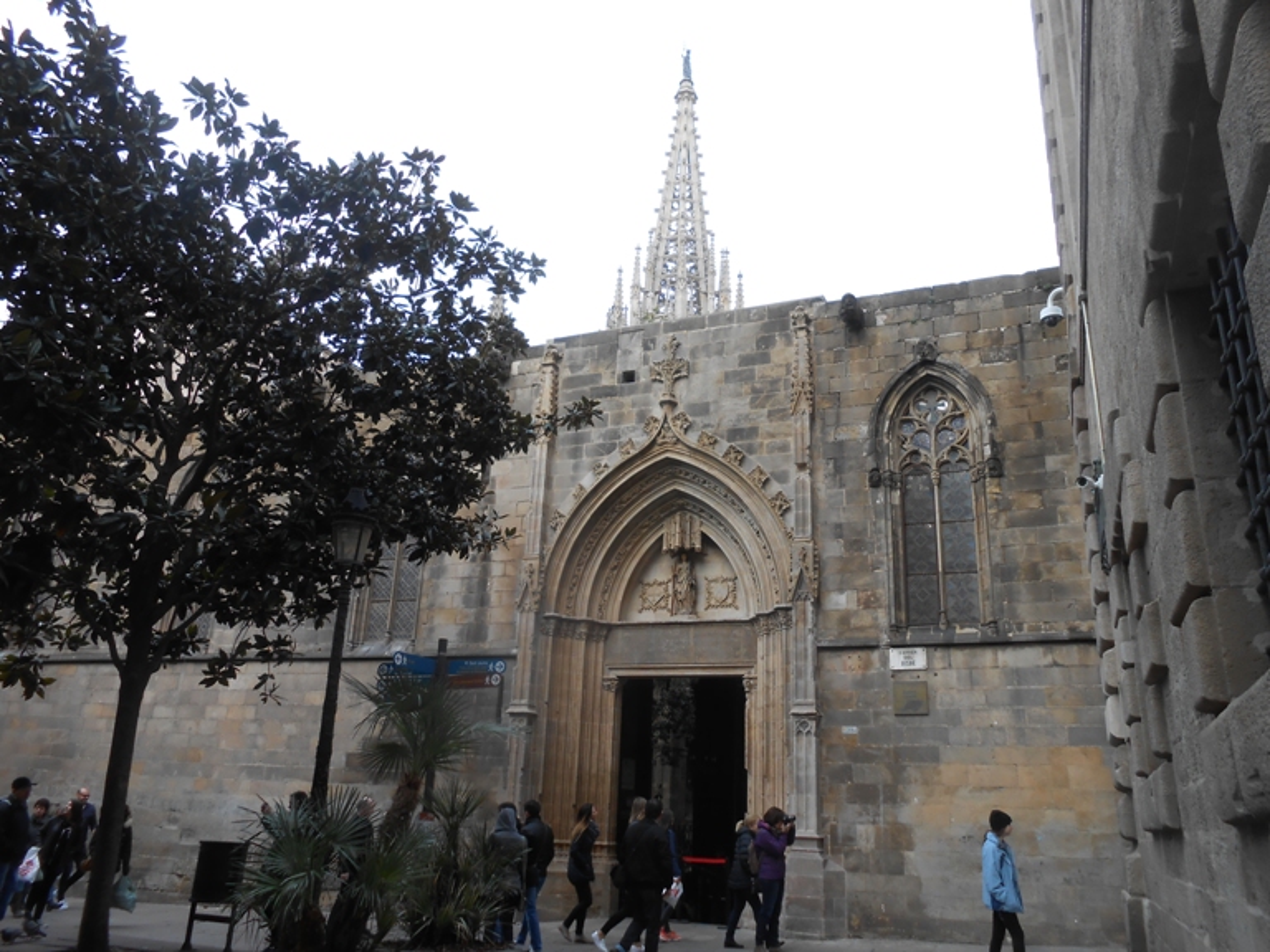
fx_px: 954
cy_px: 476
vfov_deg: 53.1
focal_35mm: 26
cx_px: 635
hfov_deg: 67.3
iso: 80
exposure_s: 1/160
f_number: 3.5
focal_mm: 4.6
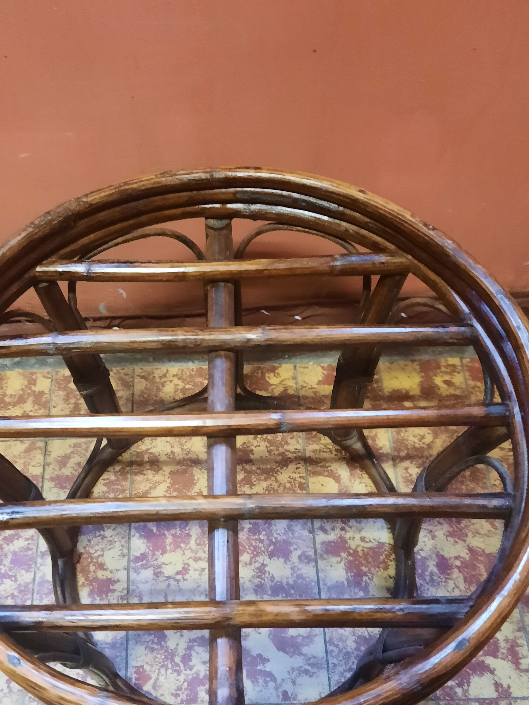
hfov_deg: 42.7
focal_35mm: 33
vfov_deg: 54.8
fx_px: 672
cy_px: 435
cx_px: 208
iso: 500
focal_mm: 4.6
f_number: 2
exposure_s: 1/25
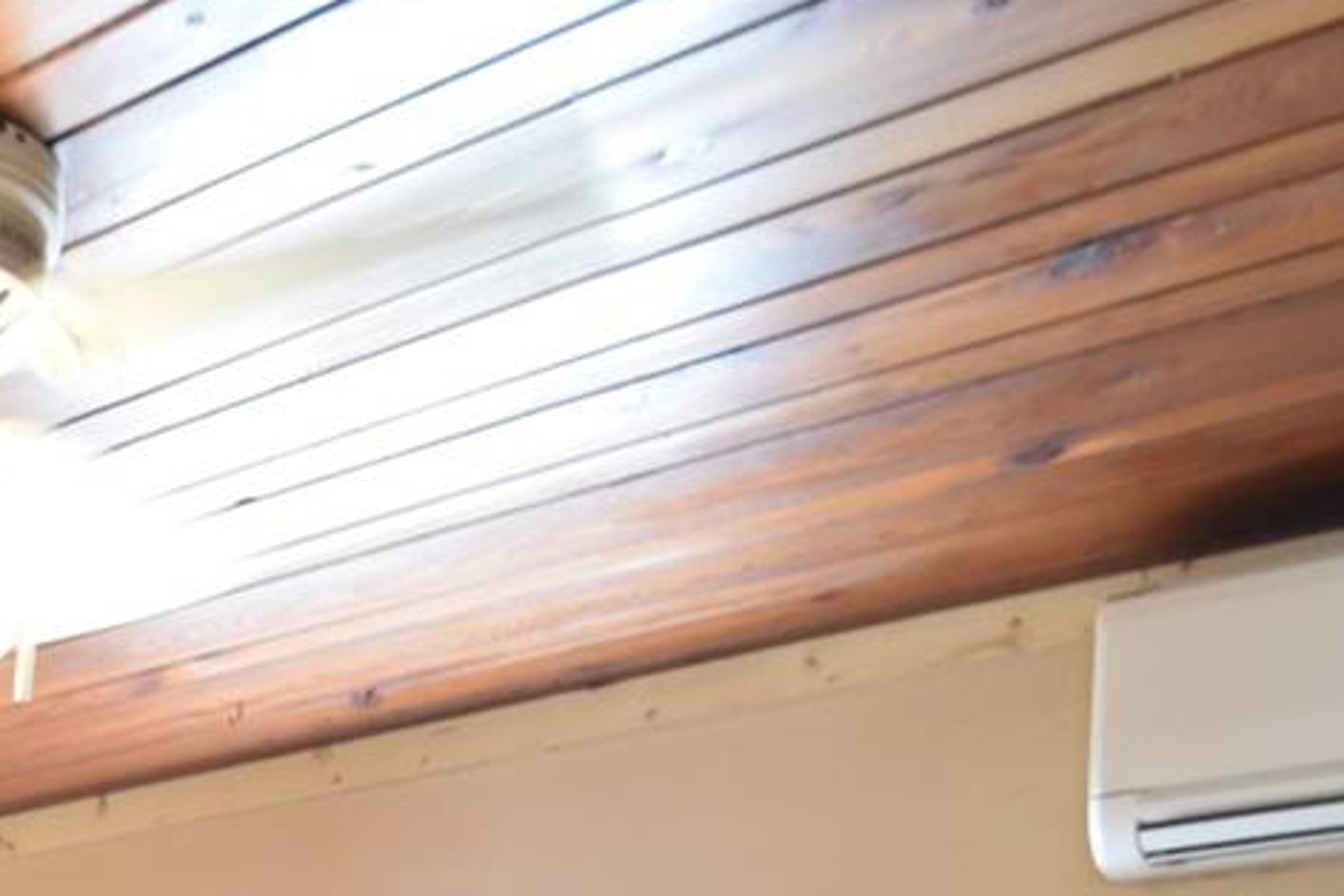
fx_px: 1904
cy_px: 1504
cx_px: -377
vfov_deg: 20.6
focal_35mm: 51
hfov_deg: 30.9
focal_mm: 10
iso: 1250
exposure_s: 1/60
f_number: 3.5
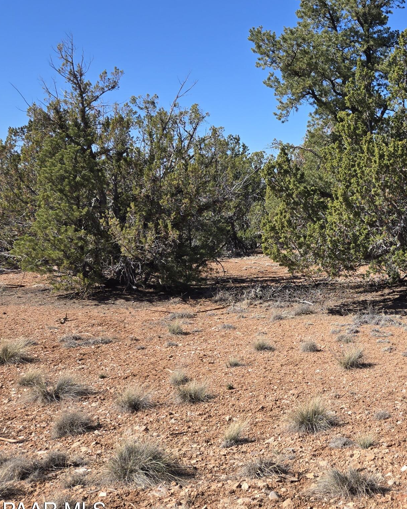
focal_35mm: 44
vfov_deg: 41.5
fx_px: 662
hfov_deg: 31.0
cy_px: 171
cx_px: 431
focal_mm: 5.4
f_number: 1.8
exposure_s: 1/1700
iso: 25
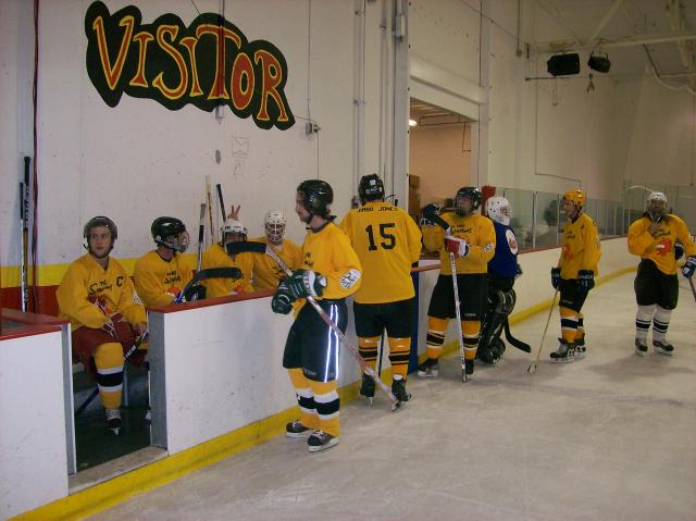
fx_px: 723
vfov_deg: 39.6
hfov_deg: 51.4
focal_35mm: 36
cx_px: 348
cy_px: 260
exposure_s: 1/64
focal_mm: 6
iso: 140
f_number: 2.7
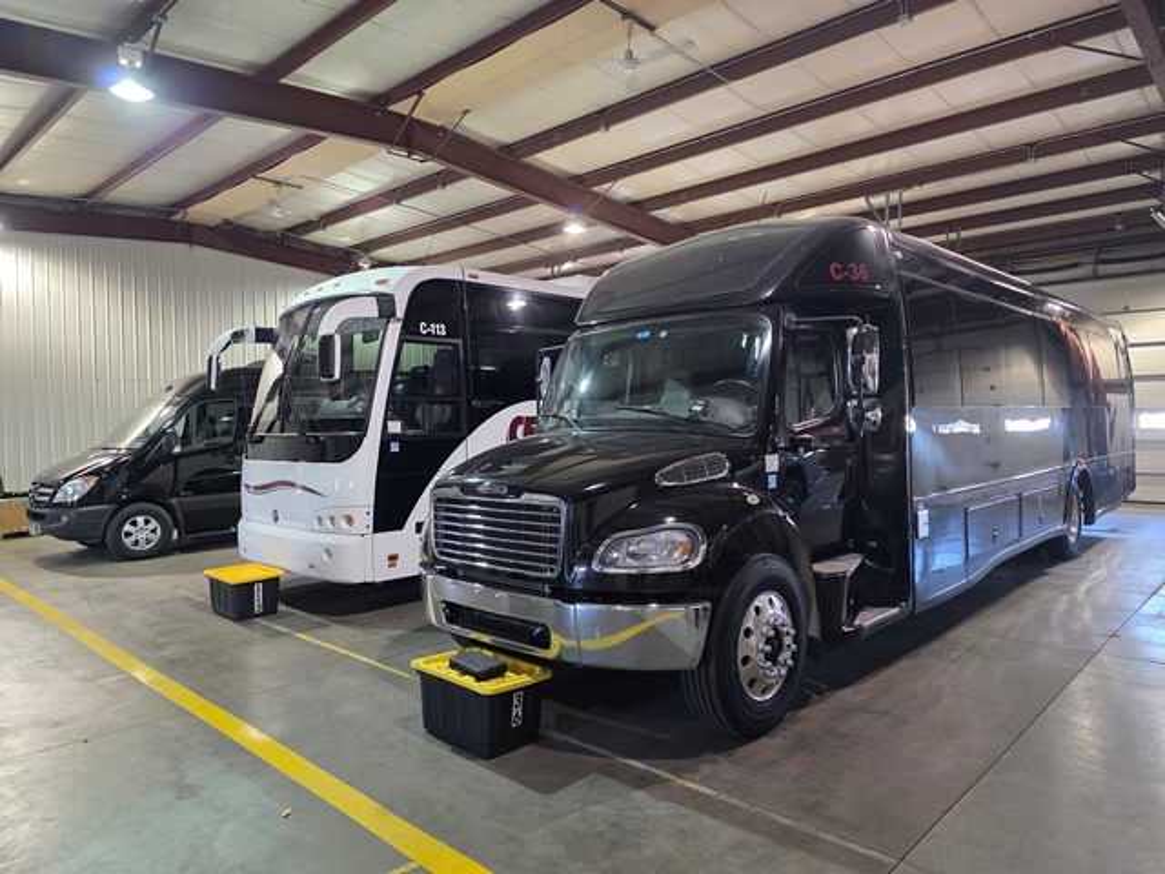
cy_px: 437
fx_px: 774
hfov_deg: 73.9
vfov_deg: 58.9
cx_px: 582
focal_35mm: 23
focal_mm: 6.3
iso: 640
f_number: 1.7
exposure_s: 1/120
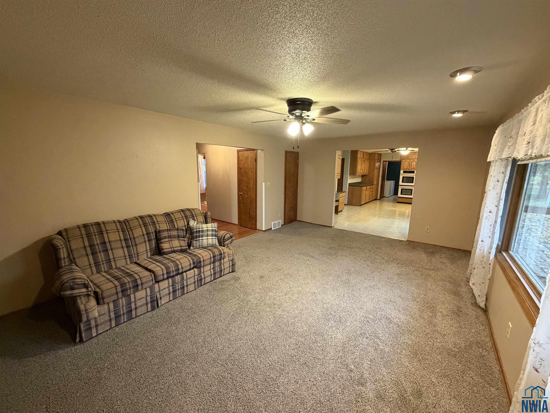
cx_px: 275
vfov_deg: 85.7
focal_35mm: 14
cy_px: 206
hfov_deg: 102.1
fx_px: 222
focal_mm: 2.22
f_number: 2.2
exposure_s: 1/60
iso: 500
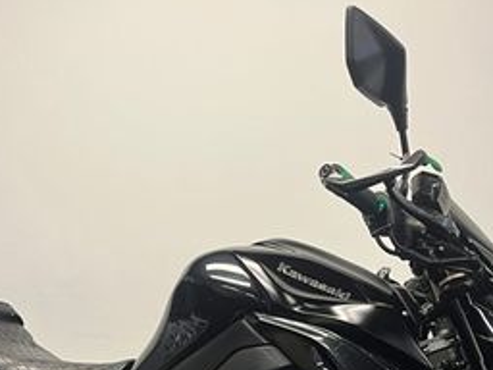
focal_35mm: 65
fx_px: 926
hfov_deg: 29.7
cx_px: 295
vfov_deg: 20.9
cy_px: 455
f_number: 1.6
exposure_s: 1/50
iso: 100
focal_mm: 5.1
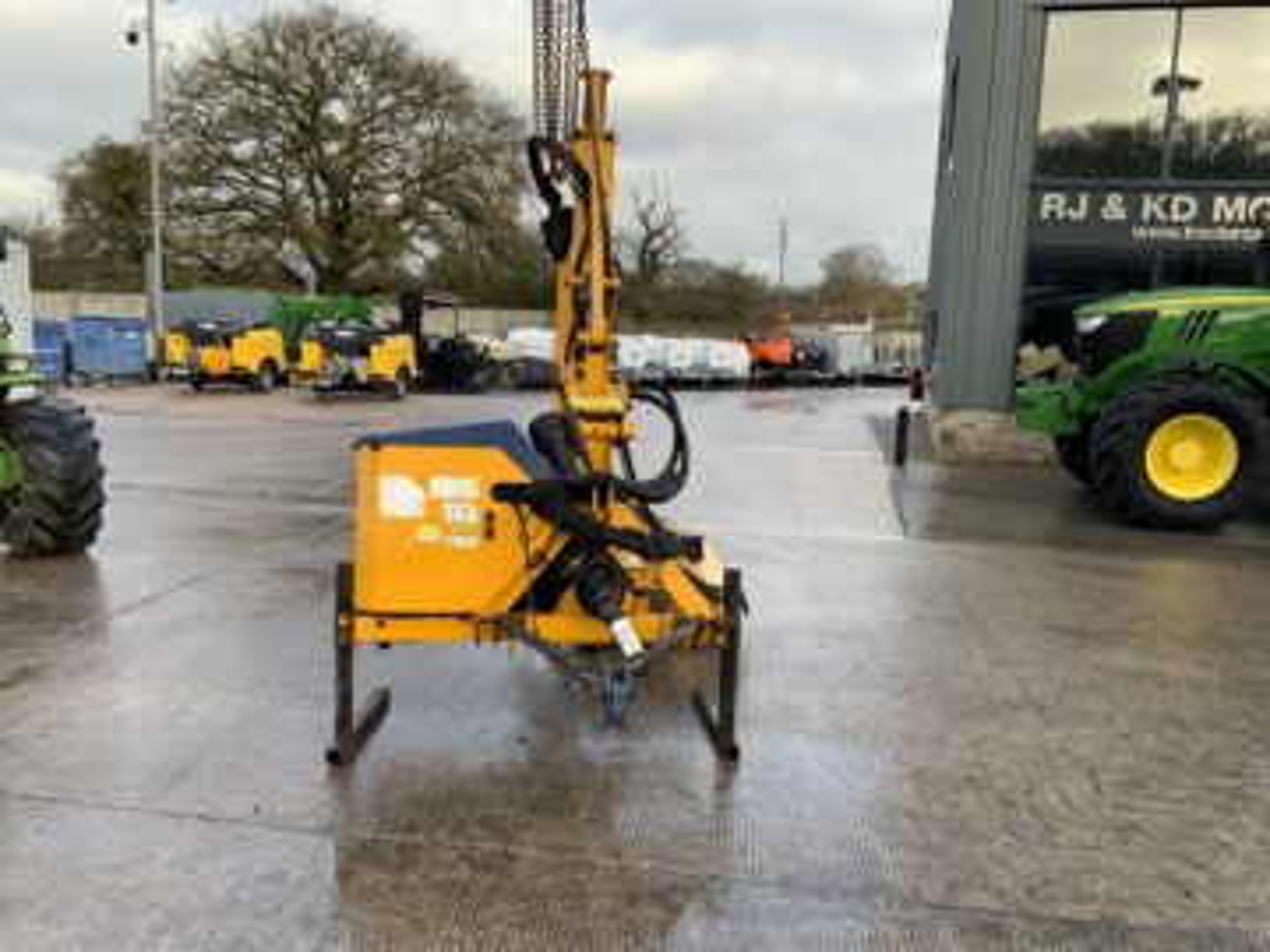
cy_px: 476
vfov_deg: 48.2
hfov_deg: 61.7
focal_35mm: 29
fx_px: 1064
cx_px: 635
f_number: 1.8
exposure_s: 1/342
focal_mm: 3
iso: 16
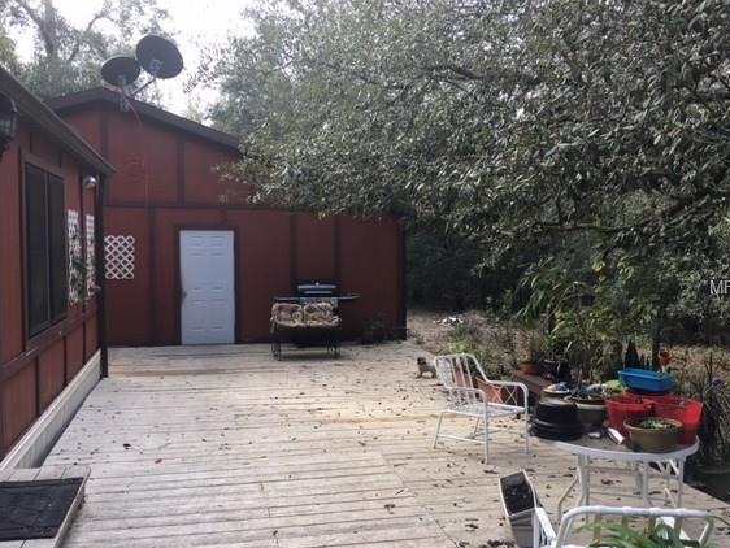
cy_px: 288
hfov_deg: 55.3
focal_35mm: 33
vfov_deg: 43.0
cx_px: 373
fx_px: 696
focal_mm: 4.15
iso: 25
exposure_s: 1/167
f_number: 2.2
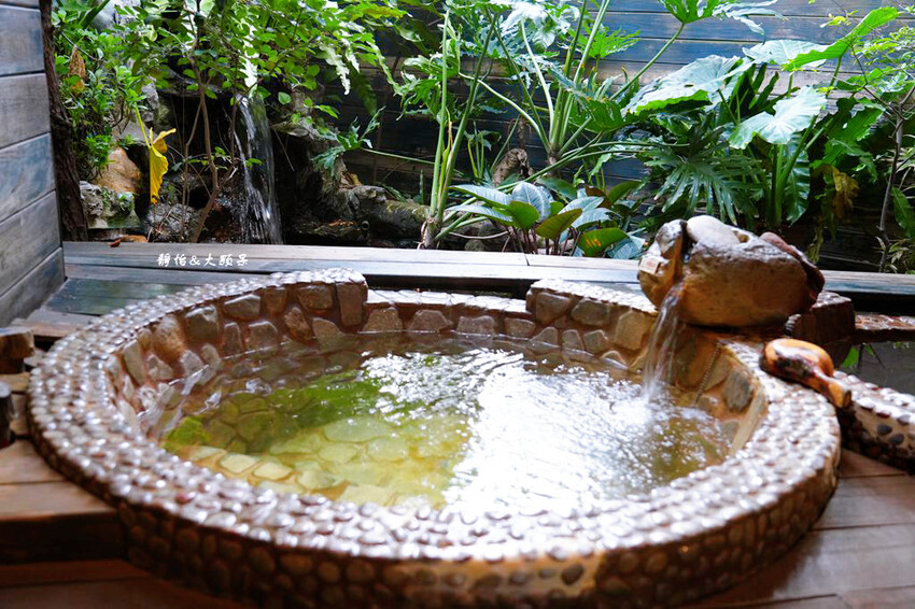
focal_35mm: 34
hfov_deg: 55.8
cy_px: 304
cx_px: 458
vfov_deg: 38.9
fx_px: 864
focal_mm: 34
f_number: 4
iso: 1600
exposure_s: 1/40
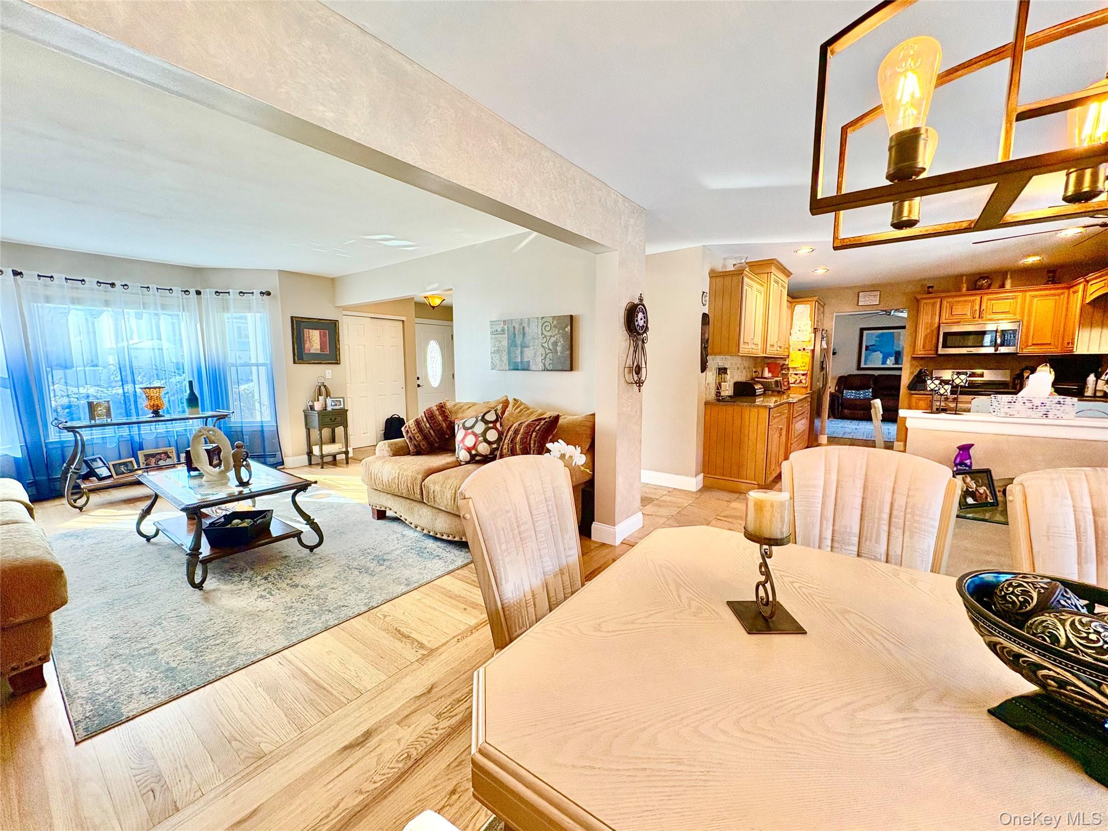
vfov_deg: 85.7
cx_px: 554
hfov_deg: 102.1
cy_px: 416
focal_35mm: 14
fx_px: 448
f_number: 2.2
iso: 200
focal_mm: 2.22
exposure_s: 1/120
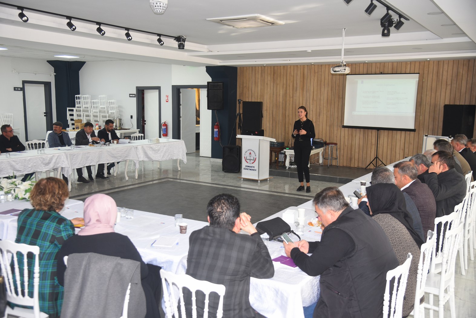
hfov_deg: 55.8
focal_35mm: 34
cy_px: 159
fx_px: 450
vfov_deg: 38.9
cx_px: 238
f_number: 4.5
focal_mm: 34
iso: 640
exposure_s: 1/80
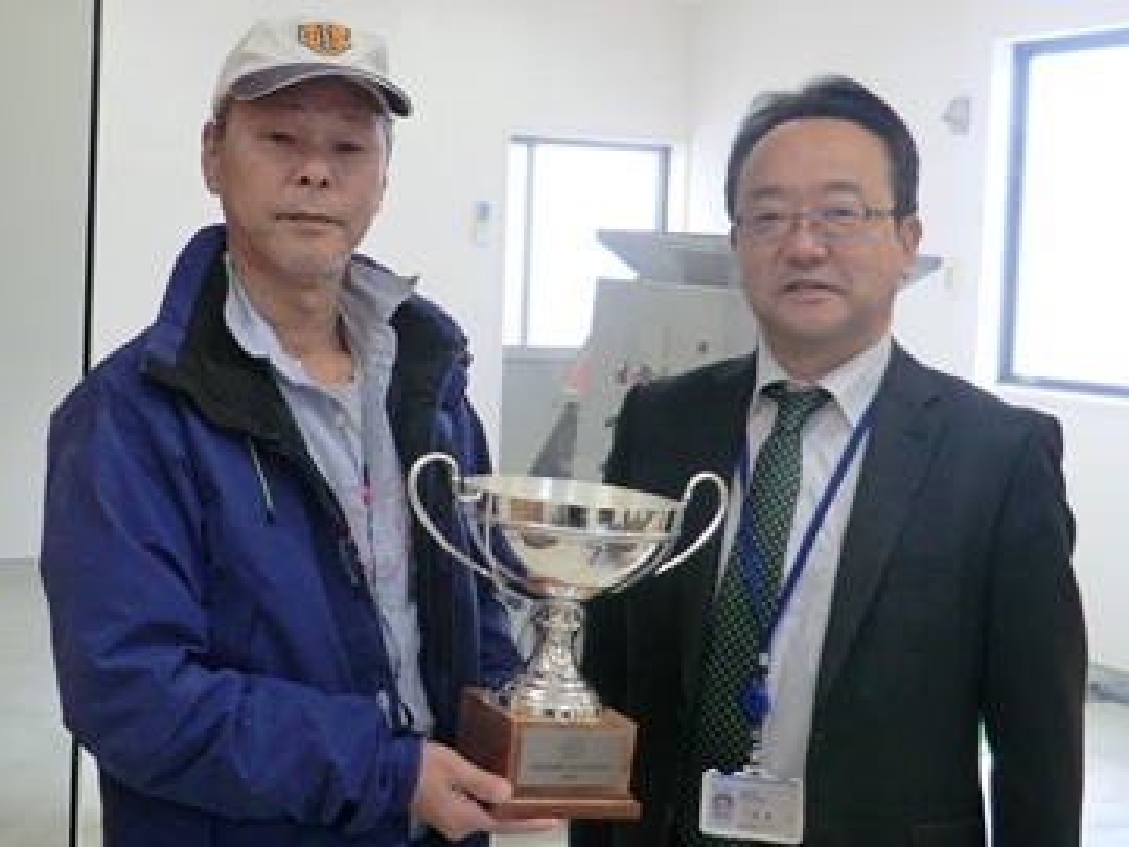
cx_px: 564
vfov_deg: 26.6
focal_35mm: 55
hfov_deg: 34.9
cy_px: 424
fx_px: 1794
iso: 250
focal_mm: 9.8
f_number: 4.2
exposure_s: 1/60
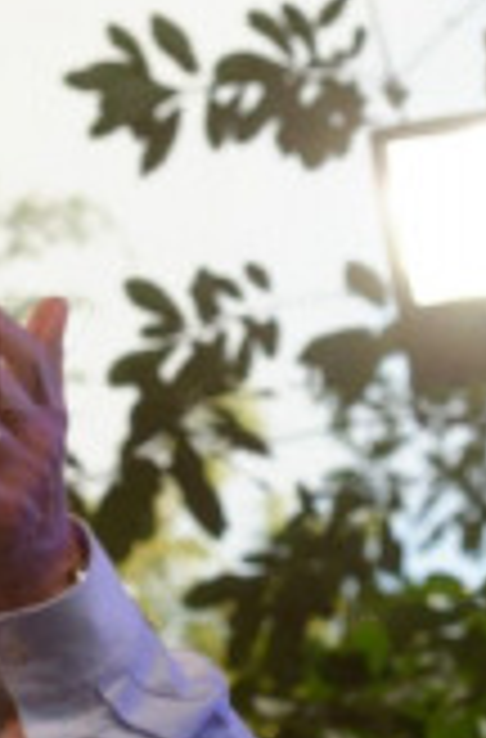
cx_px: -340
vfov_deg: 4.4
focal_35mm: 473
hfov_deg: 2.9
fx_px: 9660
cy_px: 459
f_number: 5.6
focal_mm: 86
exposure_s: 1/320
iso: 800
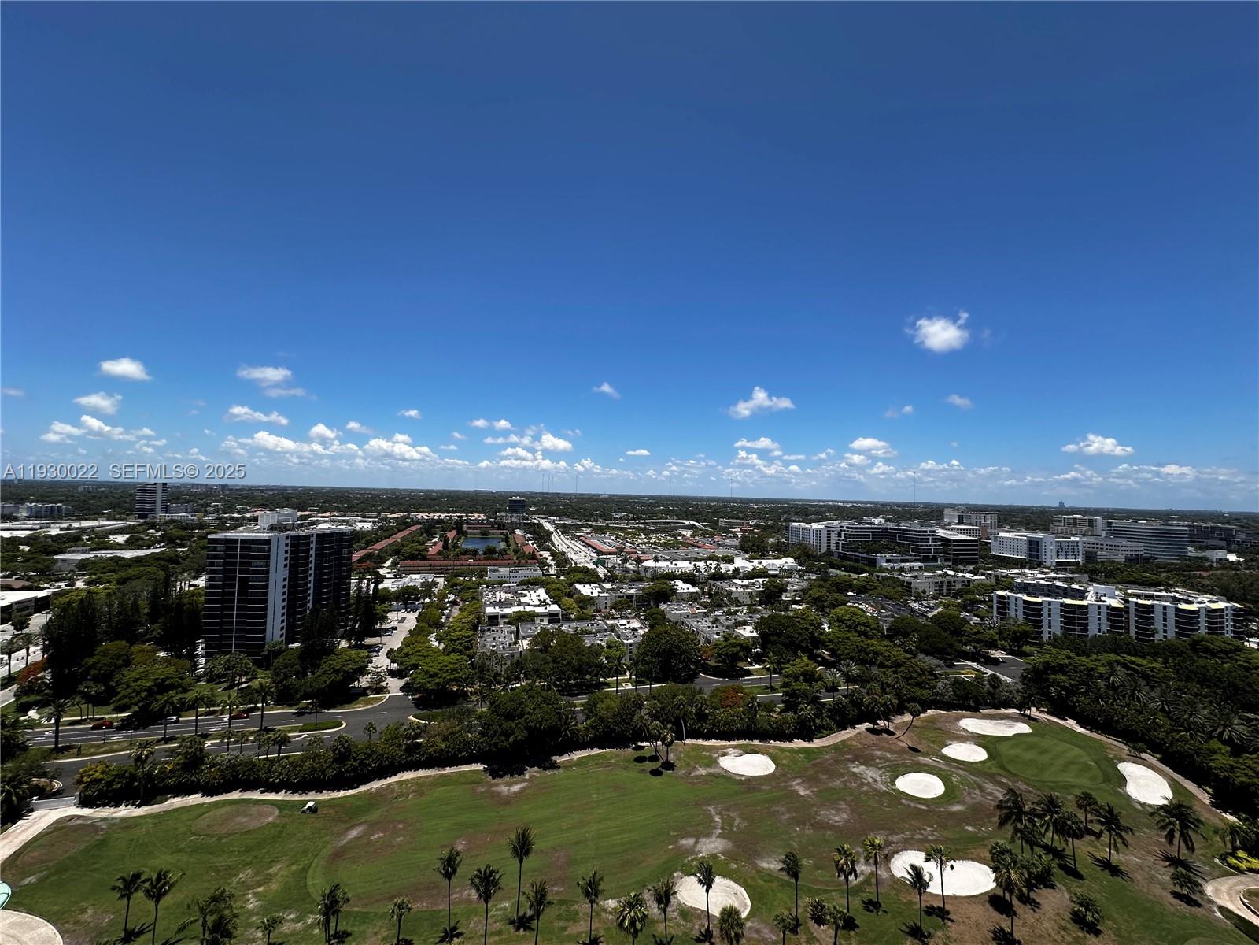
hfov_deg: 102.1
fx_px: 509
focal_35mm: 14
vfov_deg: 85.7
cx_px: 630
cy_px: 472
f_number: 2.2
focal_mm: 2.22
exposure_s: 1/2747
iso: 50
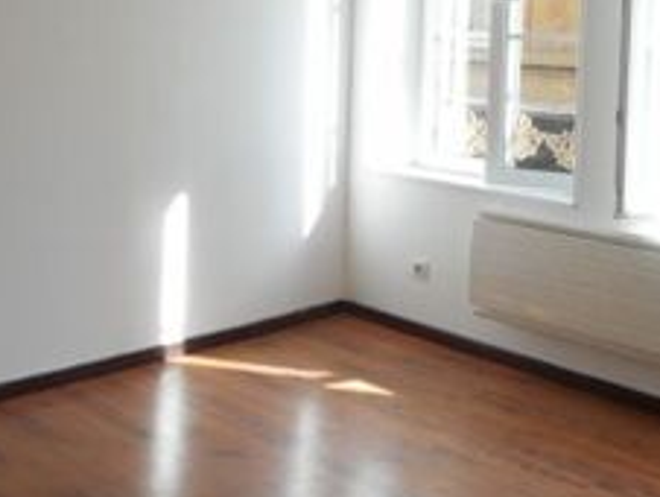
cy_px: 53
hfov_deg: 36.0
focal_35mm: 53
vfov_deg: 26.7
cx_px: 263
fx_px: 1012
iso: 80
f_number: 3.7
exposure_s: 1/80
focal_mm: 4.5
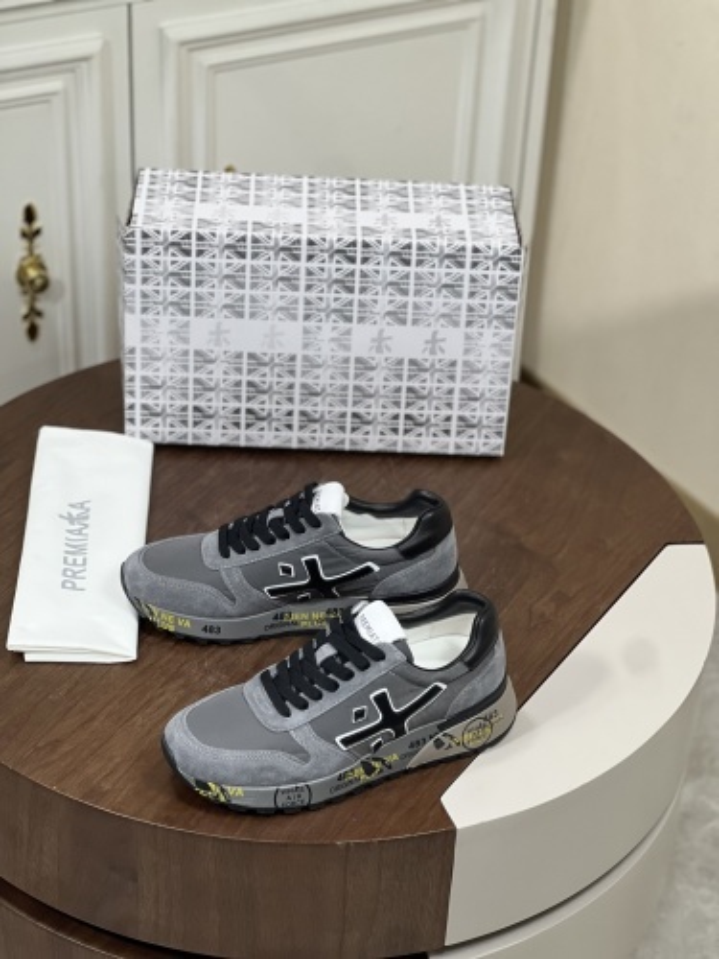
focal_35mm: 77
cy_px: 480
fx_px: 2132
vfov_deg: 25.3
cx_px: 360
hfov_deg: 19.1
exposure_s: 1/100
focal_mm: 9
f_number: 2.8
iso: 200
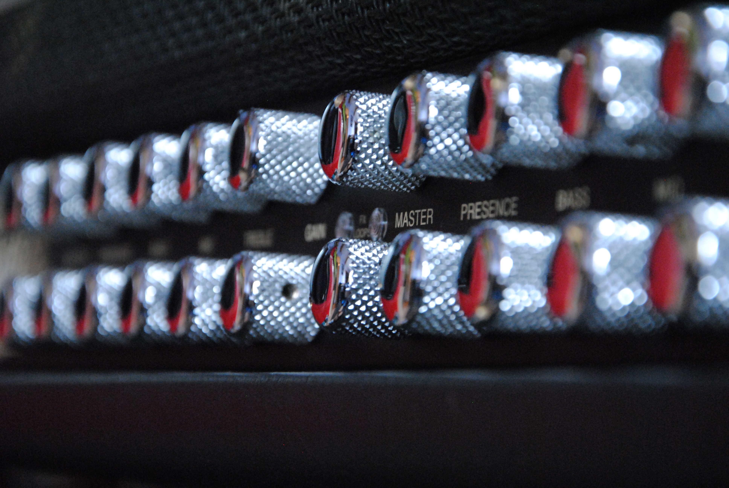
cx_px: 364
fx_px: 3193
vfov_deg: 8.7
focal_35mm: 158
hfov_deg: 13.0
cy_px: 244
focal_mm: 105
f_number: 5.6
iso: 1600
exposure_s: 1/2
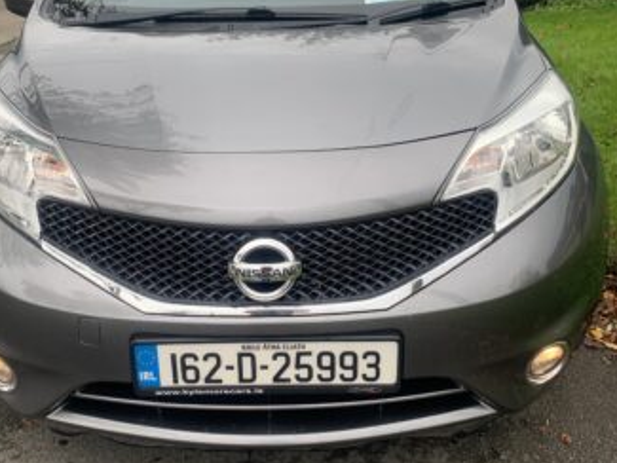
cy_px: 218
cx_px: 281
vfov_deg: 44.2
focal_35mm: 32
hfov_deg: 56.7
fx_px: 571
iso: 25
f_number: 1.8
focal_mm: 4.25
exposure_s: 1/422
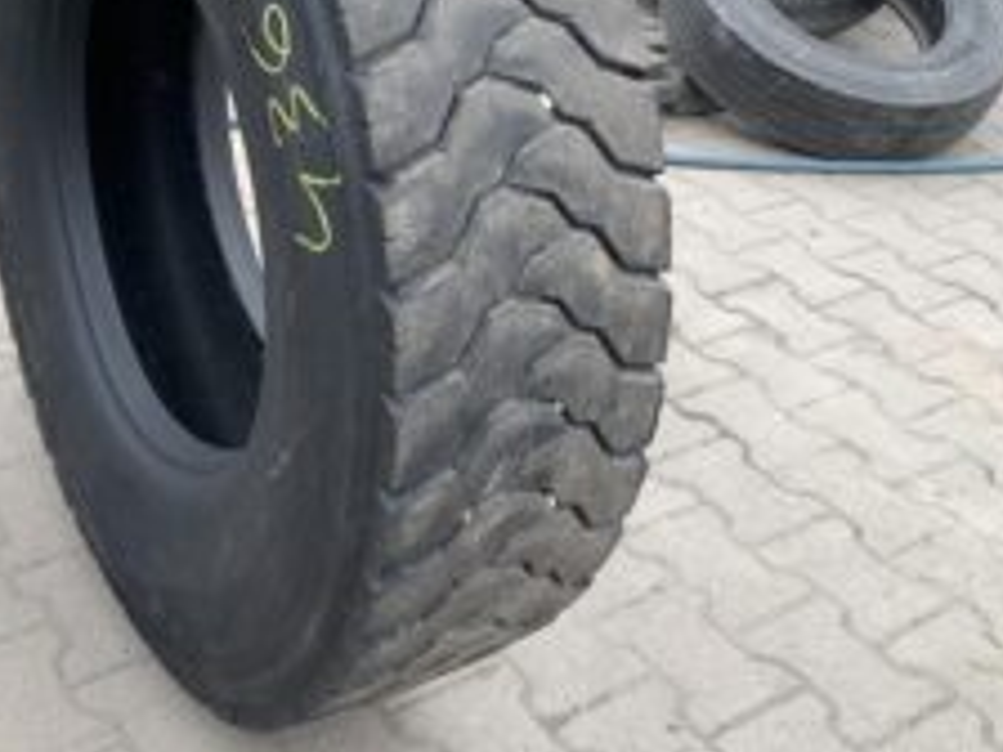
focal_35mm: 50
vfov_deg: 28.7
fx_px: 1449
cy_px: 190
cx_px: 412
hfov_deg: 38.1
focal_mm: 4.25
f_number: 1.8
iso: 25
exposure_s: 1/271
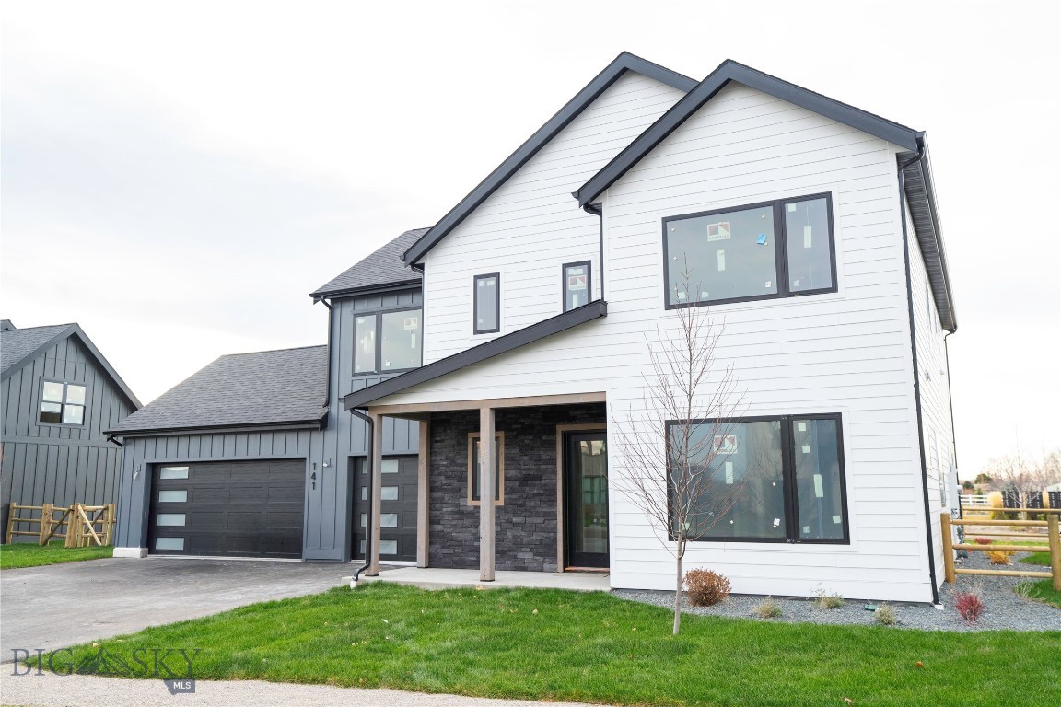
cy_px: 354
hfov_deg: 61.9
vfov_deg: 43.6
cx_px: 530
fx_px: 884
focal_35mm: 30
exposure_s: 1/1000
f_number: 3.2
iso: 640
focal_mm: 30
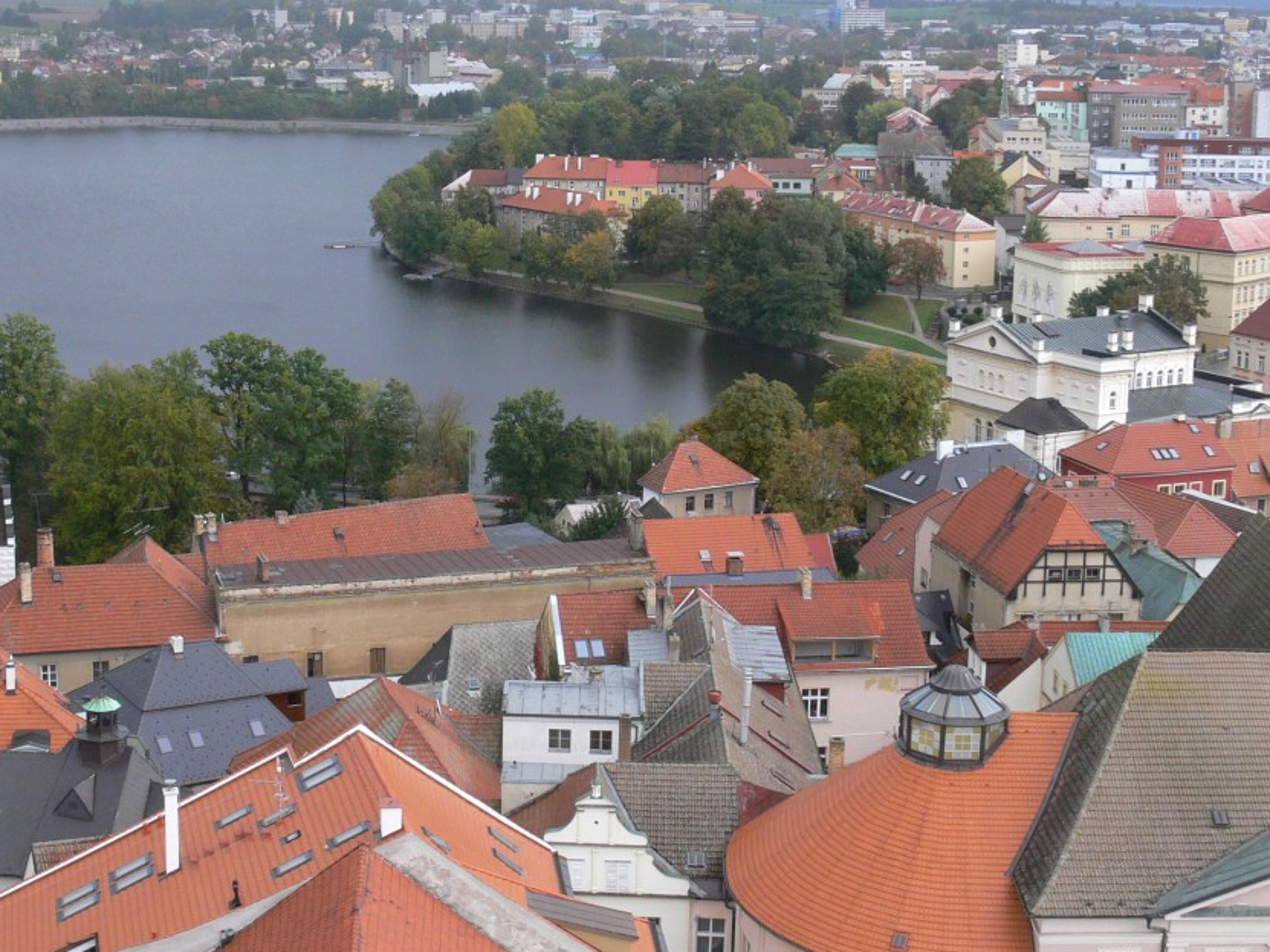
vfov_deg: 26.3
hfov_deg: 34.5
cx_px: 402
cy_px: 283
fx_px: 2018
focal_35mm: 55
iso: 100
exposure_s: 1/200
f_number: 5.6
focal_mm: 7.4
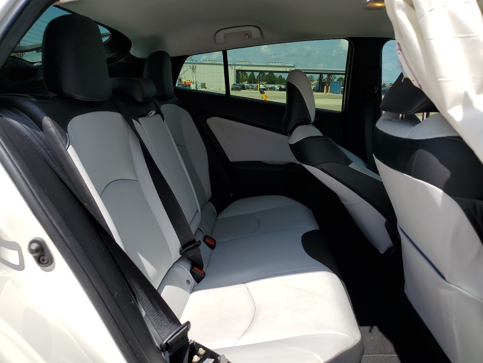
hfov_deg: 67.3
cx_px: 242
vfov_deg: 53.1
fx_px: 363
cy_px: 182
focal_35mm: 26
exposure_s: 1/2500
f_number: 1.5
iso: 50
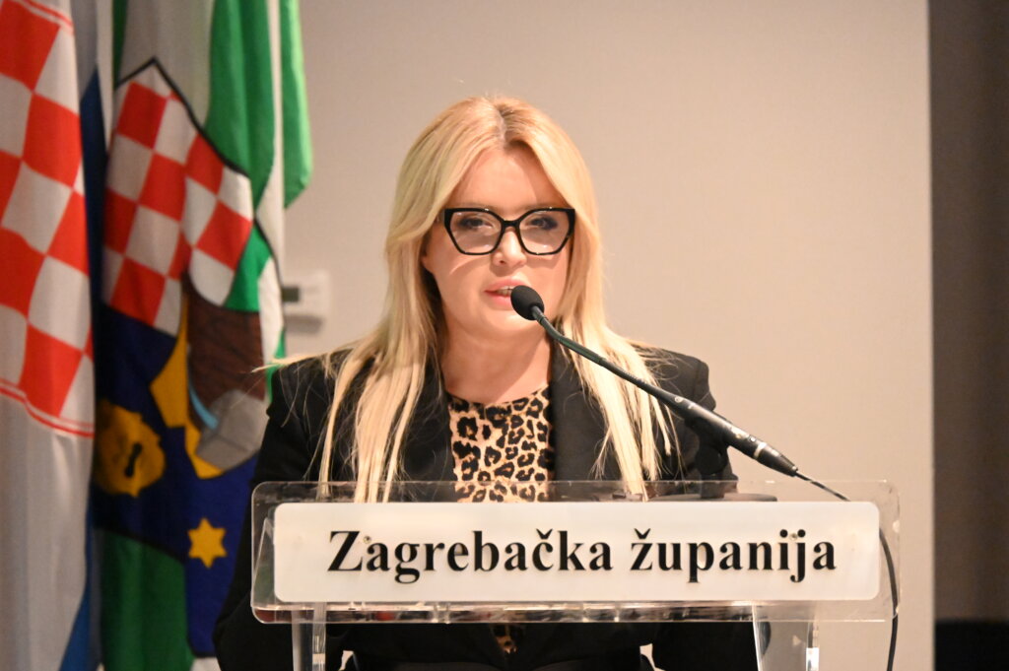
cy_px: 336
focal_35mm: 200
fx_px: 5601
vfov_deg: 6.9
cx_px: 504
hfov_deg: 10.3
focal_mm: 200
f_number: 6.3
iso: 28800
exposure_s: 1/200
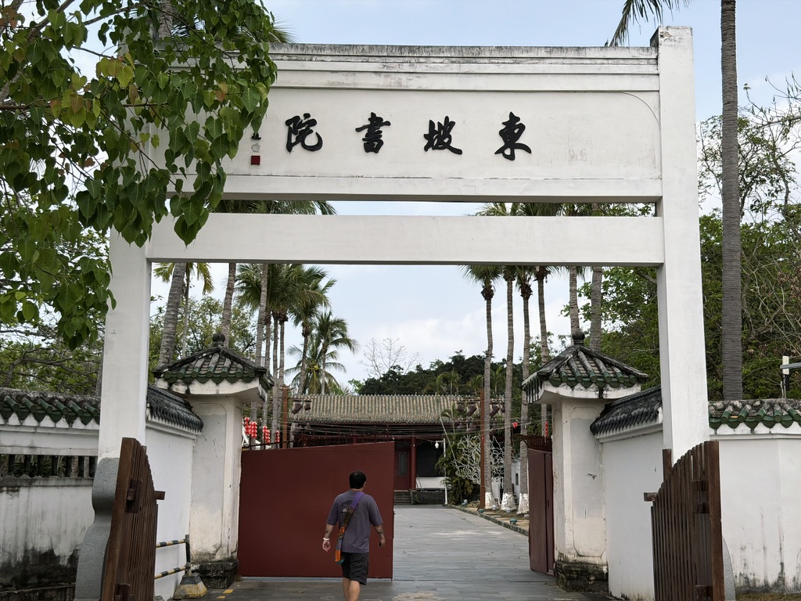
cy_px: 300
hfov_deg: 39.7
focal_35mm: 48
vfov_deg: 30.3
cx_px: 400
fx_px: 1111
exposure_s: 1/4587
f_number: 1.78
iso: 64
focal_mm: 6.76
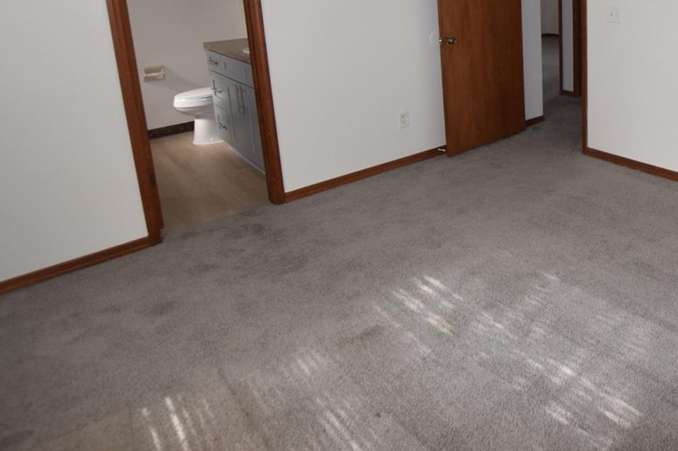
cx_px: 564
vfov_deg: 44.8
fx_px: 508
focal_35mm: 27
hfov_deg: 60.6
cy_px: 72
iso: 800
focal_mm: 10
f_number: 5
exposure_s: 1/100
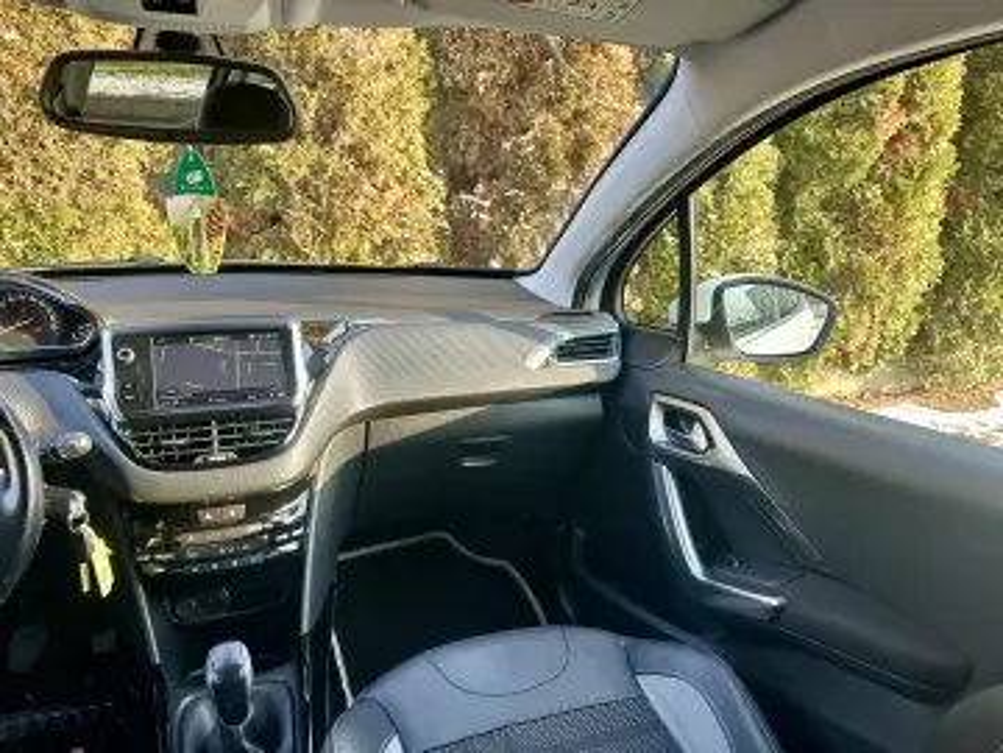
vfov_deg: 56.8
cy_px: 376
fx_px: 695
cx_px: 502
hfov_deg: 71.6
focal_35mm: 24
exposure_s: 1/121
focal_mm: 6.86
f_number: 1.78
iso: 64
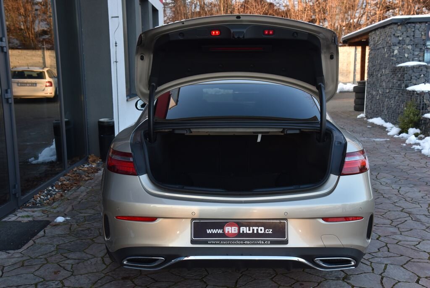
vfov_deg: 30.6
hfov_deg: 44.5
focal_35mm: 44
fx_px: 526
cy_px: 144
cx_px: 215
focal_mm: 44
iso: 500
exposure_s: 1/125
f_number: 5.6
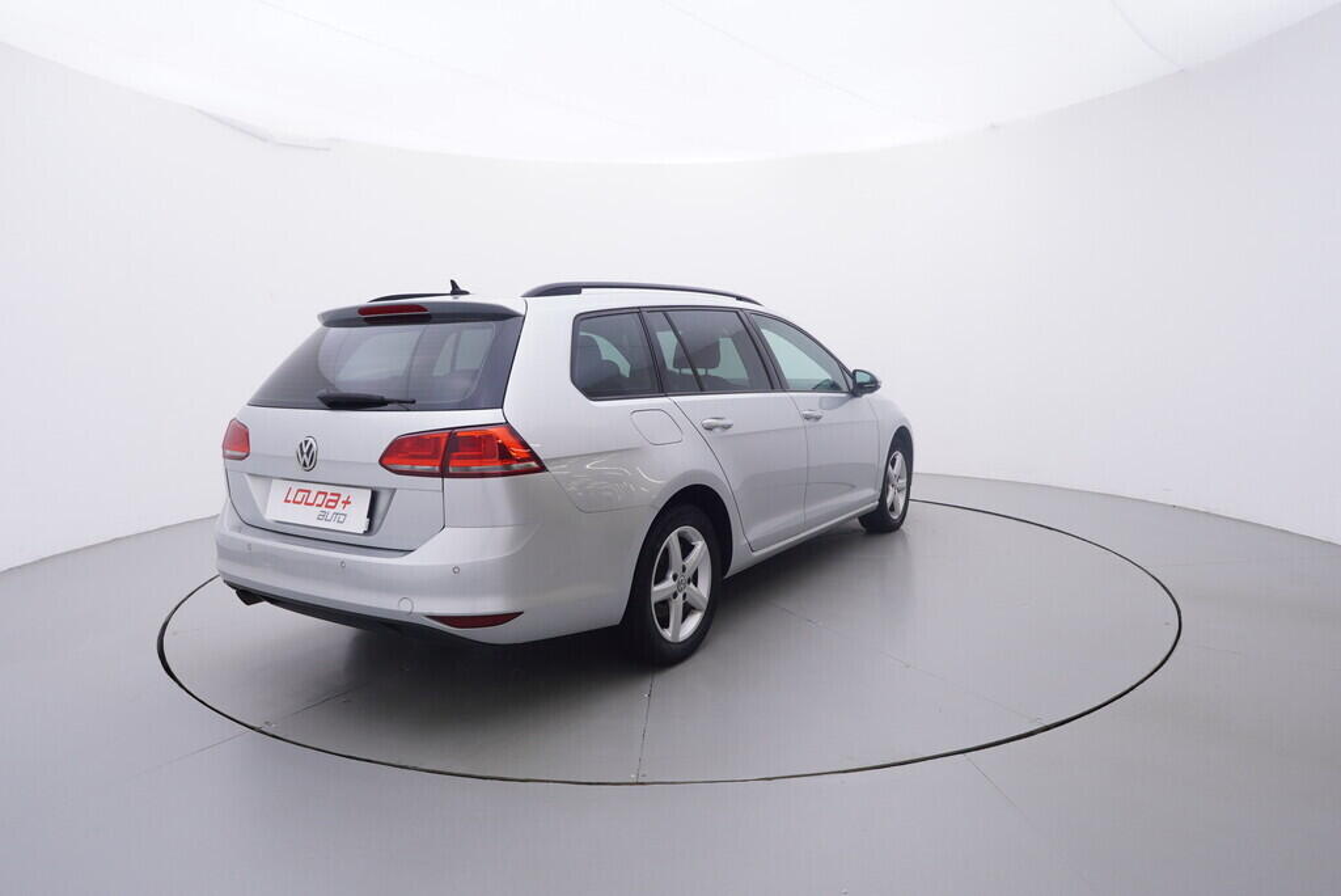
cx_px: 670
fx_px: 839
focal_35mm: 22
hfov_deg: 77.3
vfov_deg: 56.2
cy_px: 448
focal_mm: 15
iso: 200
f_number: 5
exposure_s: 1/80
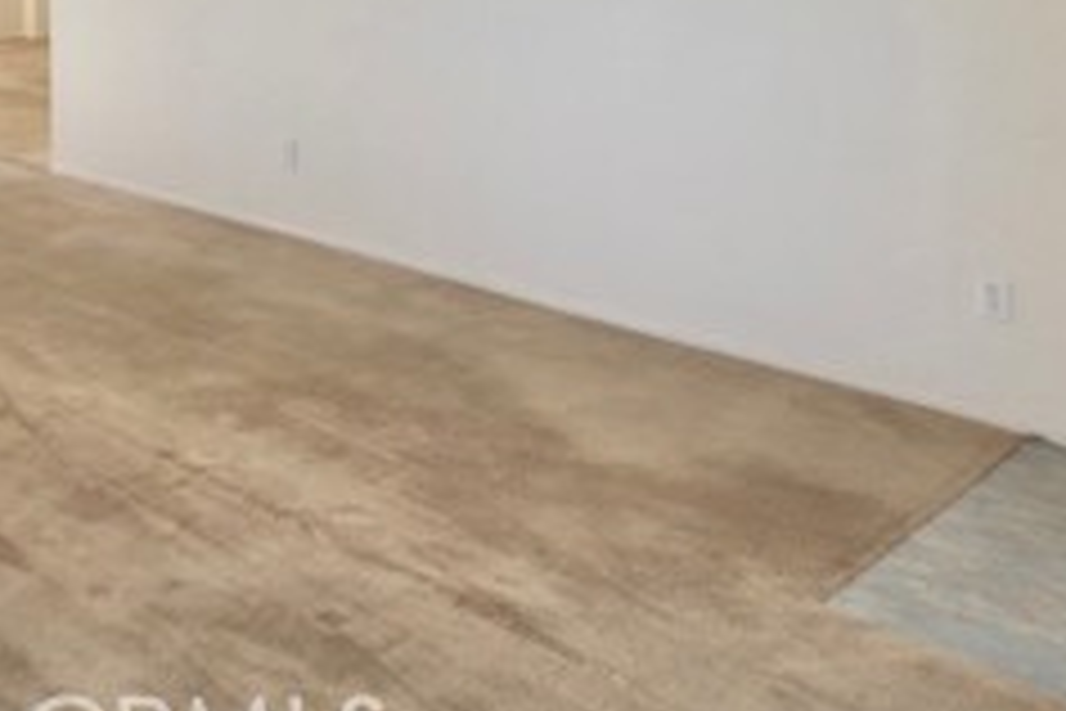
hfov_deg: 38.5
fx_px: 1362
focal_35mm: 46
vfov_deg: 25.9
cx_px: 27
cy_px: -160
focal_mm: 17
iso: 1000
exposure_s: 1/100
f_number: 4
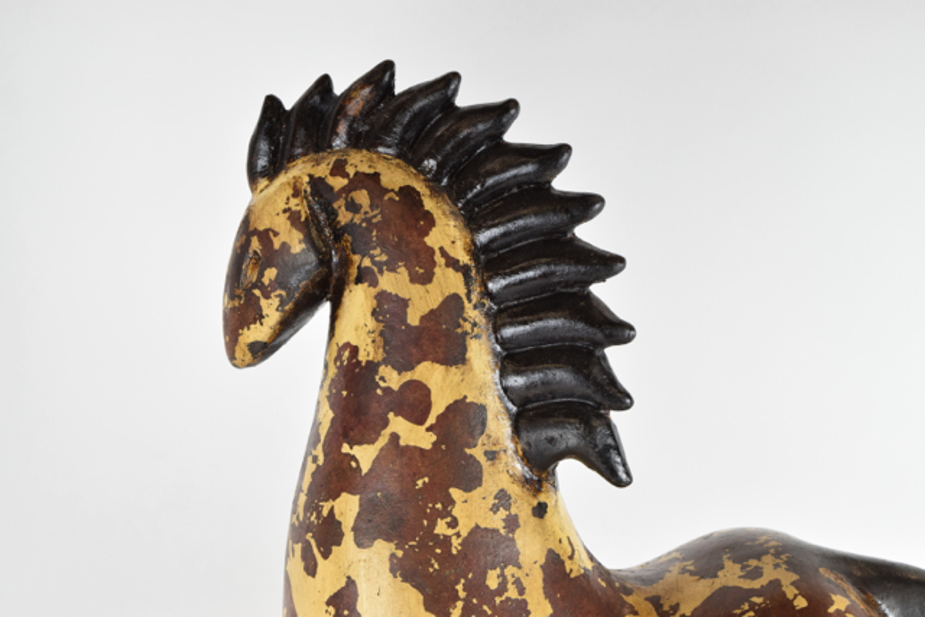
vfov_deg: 16.6
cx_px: 462
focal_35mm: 82
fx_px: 2120
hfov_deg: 24.6
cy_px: 308
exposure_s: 1/125
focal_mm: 55
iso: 800
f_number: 8
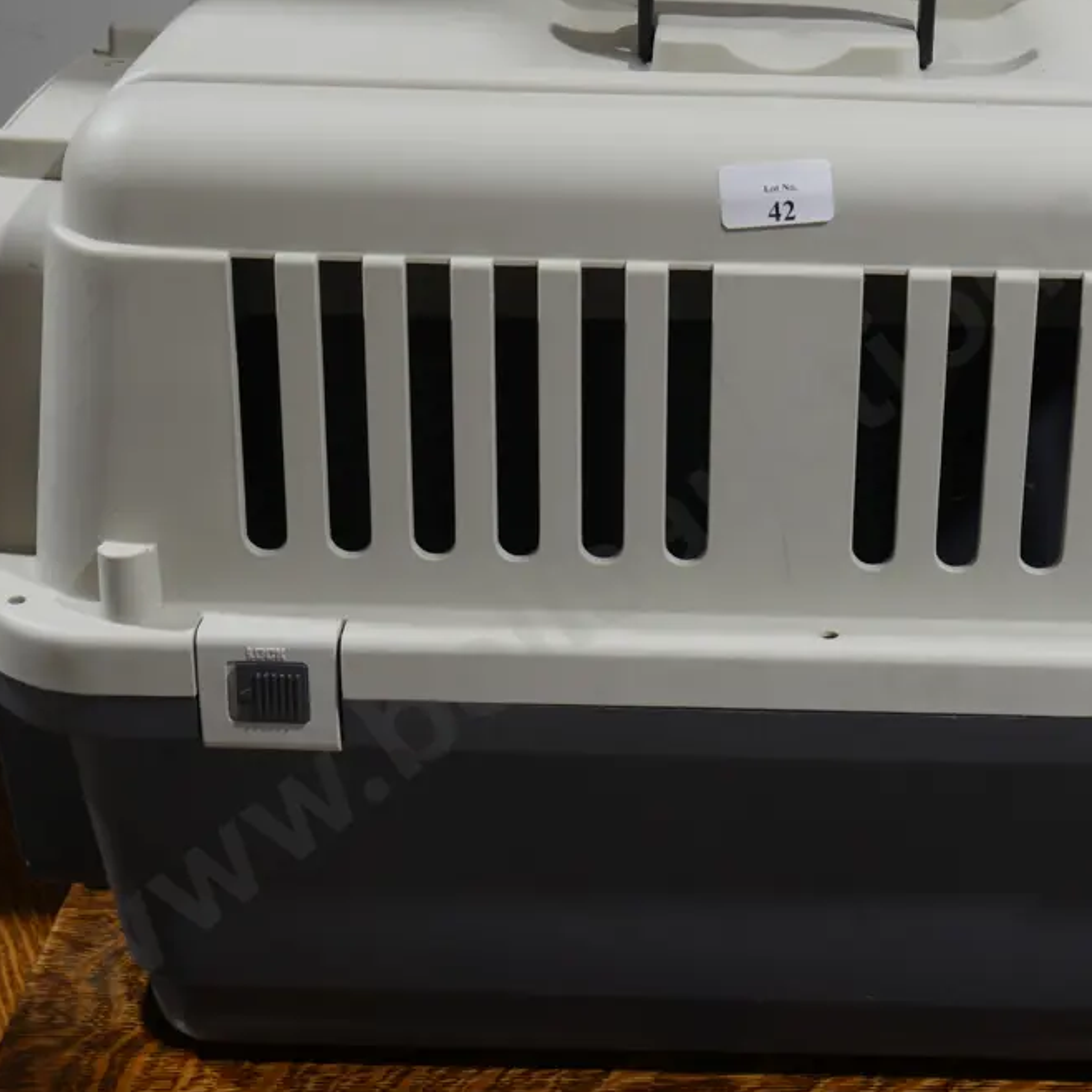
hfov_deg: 25.9
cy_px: 476
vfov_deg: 26.1
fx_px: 2356
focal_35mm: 66
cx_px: 747
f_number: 5.2
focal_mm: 24
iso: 400
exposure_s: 1/60
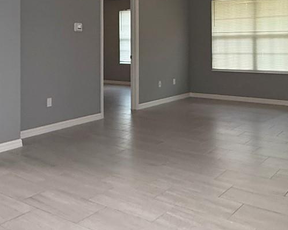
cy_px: 43
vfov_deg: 33.1
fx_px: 375
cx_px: 157
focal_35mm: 44
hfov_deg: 42.0
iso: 500
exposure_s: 1/120
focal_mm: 2.22
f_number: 2.2
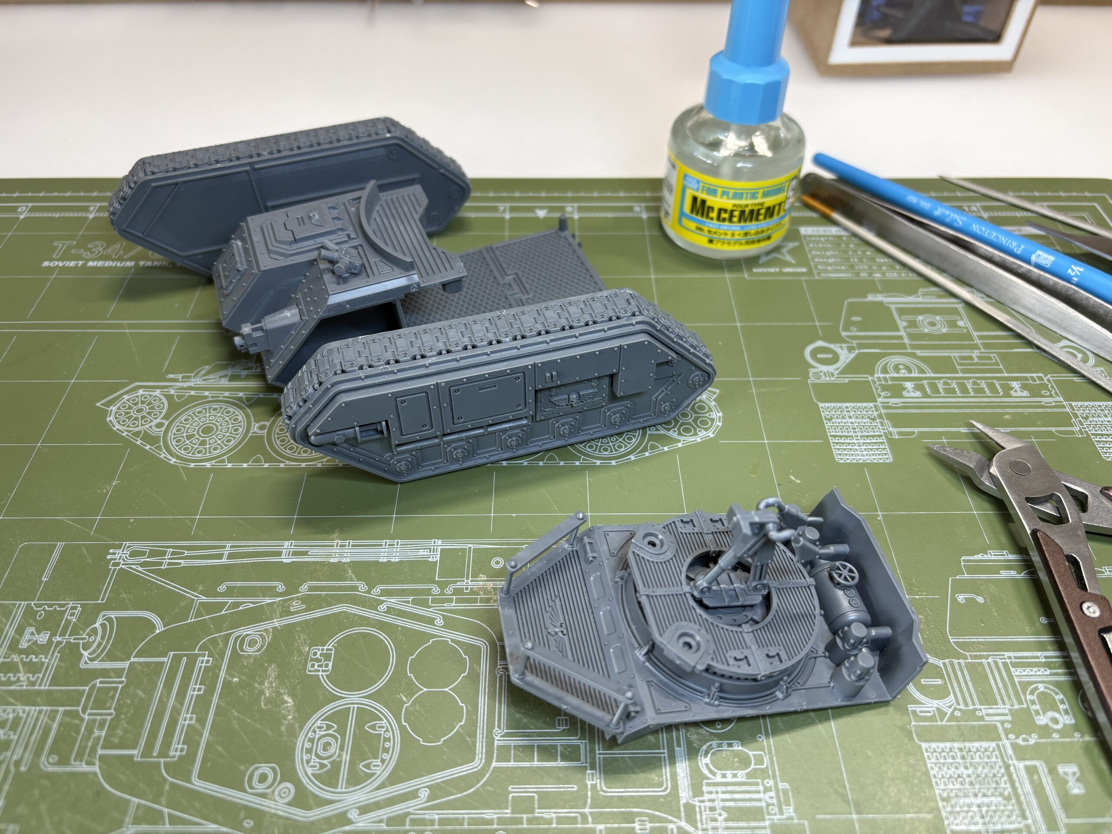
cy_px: 417
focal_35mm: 26
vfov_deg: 53.1
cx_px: 556
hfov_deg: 67.3
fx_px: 835
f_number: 1.6
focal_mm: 5.96
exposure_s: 1/97
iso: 64
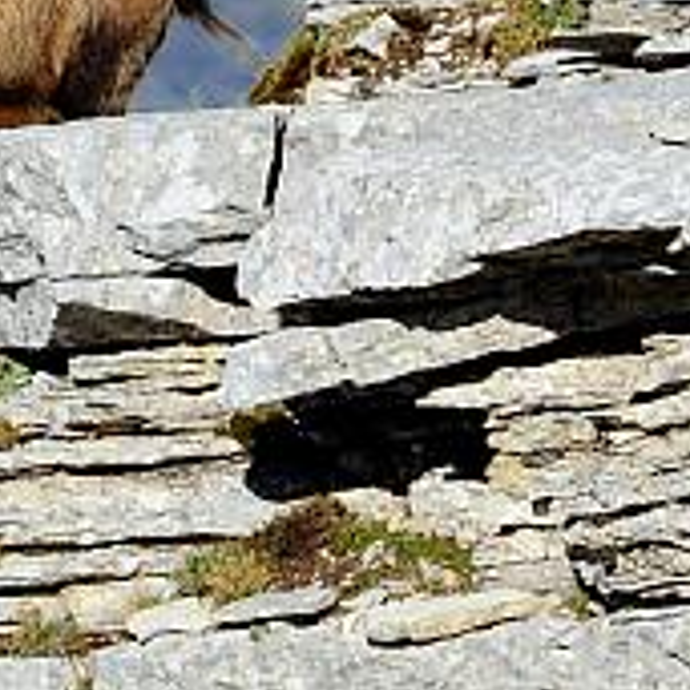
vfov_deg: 1.2
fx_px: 32497
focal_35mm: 1441
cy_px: 329
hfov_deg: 1.2
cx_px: -444
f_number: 11
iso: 320
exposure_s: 1/500
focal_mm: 290
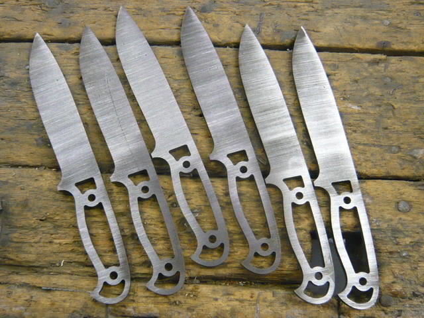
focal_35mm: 39
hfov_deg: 47.9
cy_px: 159
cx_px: 212
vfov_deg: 36.8
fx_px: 478
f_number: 2.8
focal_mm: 4.6
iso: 200
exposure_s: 1/10
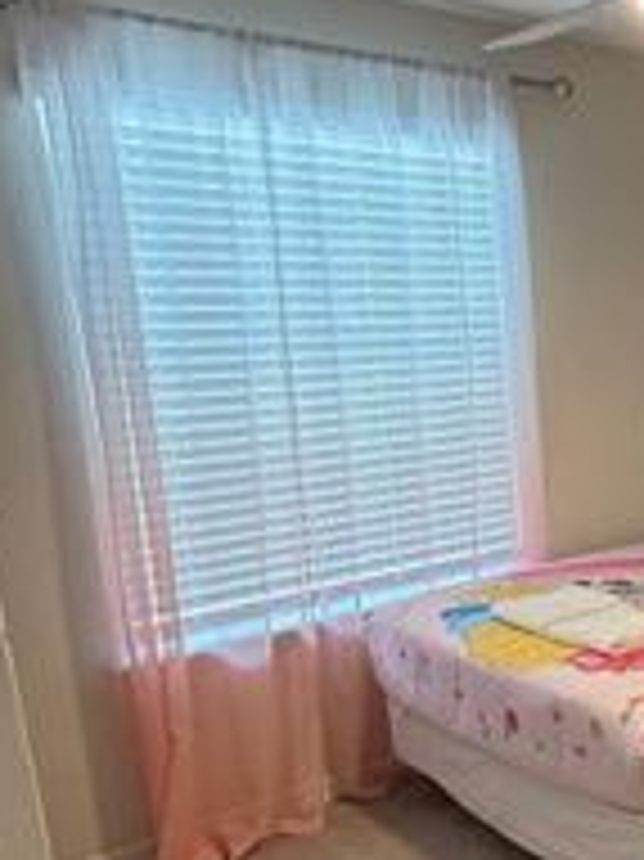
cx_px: 804
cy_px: 522
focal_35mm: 39
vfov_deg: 47.6
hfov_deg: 30.3
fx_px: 968
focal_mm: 2.22
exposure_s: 1/60
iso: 250
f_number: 2.2
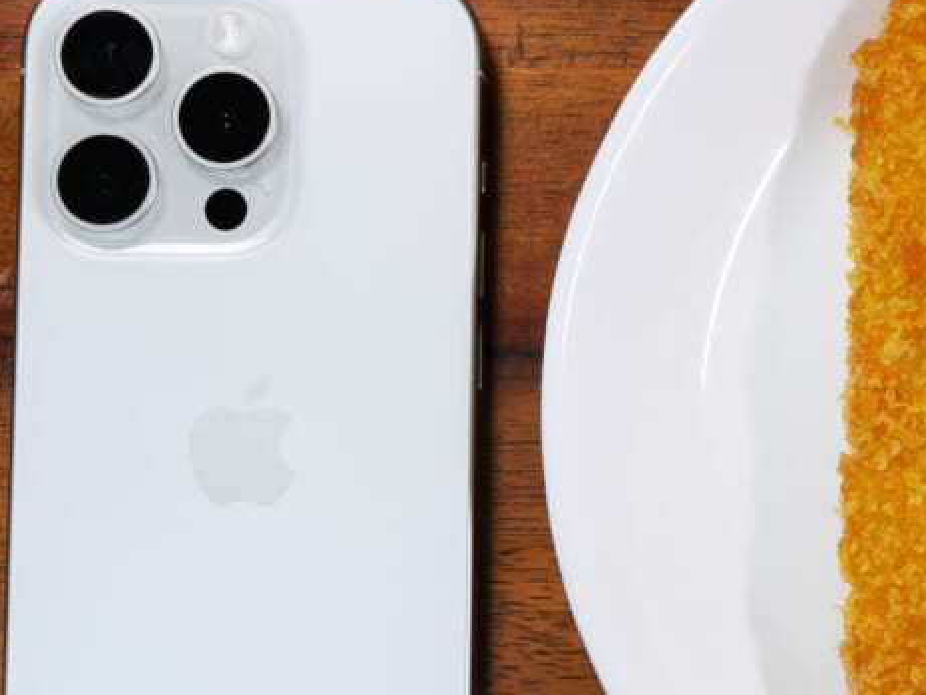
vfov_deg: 13.3
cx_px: 916
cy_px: 390
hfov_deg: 17.3
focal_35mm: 111
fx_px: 2970
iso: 200
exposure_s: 1/80
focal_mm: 25
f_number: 5.2
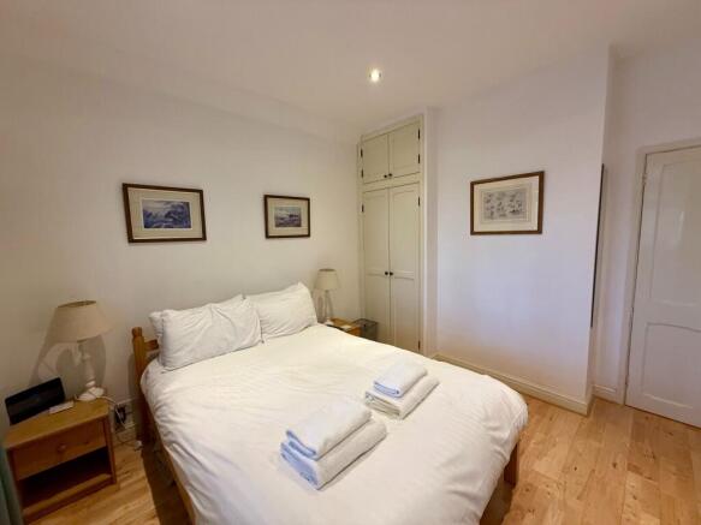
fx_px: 283
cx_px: 350
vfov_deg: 85.7
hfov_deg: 102.1
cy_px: 262
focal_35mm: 14
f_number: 2.2
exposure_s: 1/100
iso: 250
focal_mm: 2.22
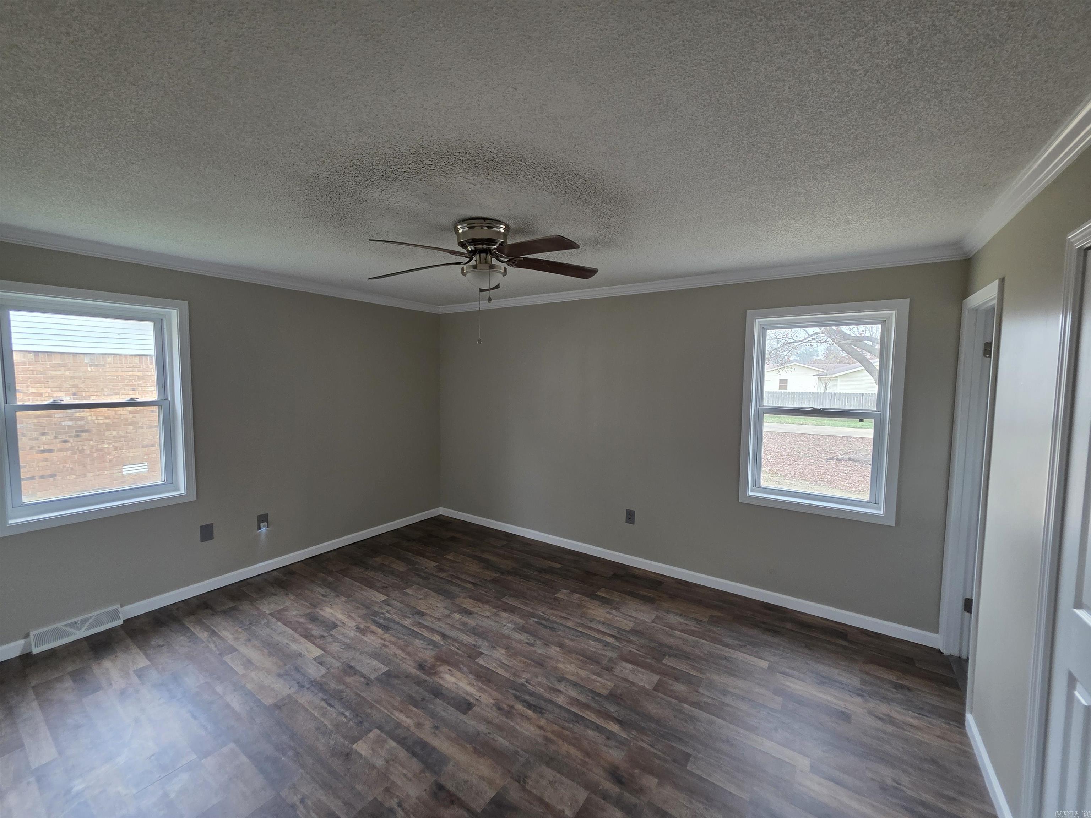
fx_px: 410
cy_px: 409
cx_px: 546
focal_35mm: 13
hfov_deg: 106.2
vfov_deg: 89.9
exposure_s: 1/120
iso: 250
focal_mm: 2.2
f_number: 1.9
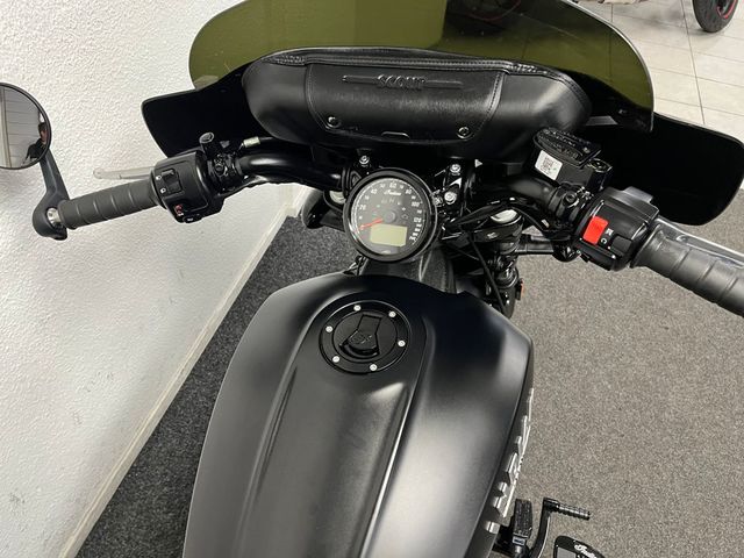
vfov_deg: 53.1
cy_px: 279
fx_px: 559
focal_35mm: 26
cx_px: 372
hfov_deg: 67.3
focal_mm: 5.1
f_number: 1.6
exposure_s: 1/50
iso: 200
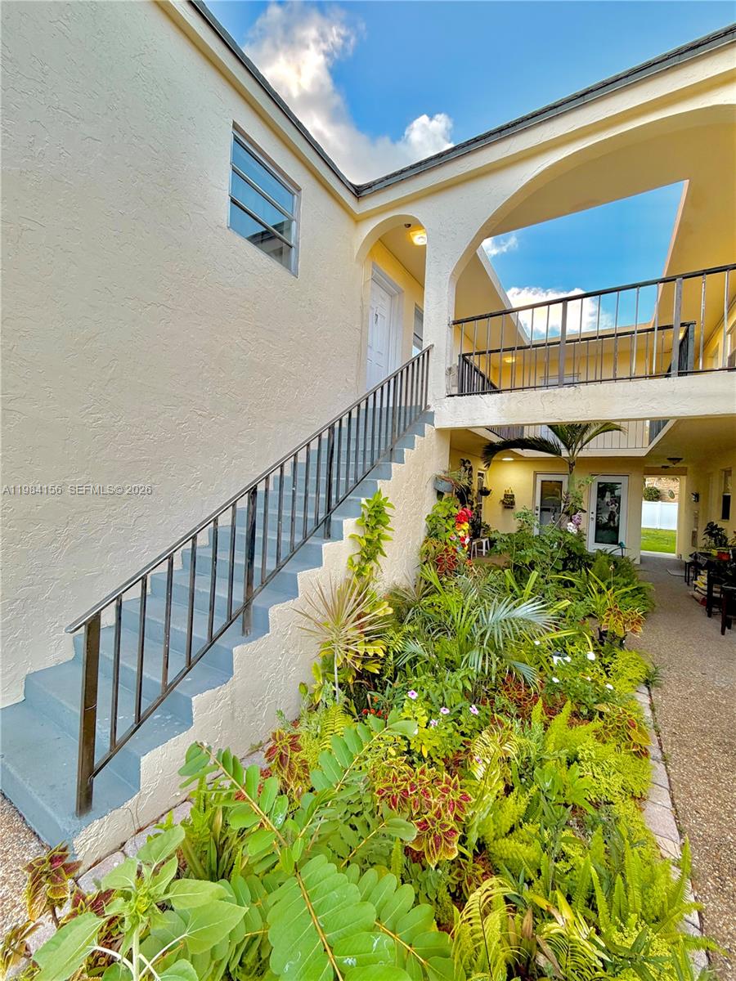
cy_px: 490
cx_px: 368
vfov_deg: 102.1
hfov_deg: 85.7
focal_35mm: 14
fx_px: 397
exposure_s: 1/120
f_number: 2.2
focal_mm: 2.22
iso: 40
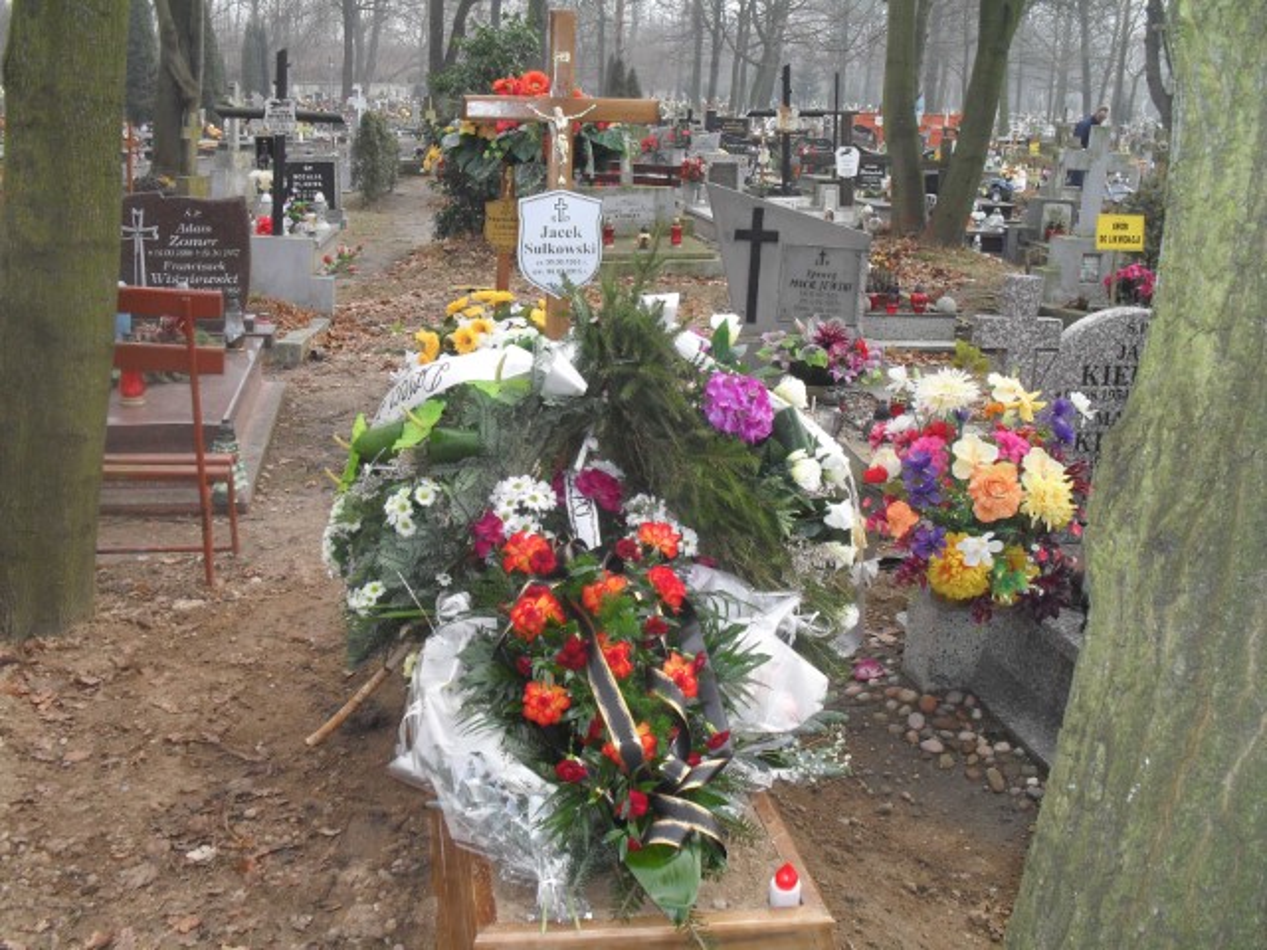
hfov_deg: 52.6
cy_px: 475
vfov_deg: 40.7
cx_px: 634
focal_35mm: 35
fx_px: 1281
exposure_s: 1/180
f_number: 3.2
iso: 100
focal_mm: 6.3
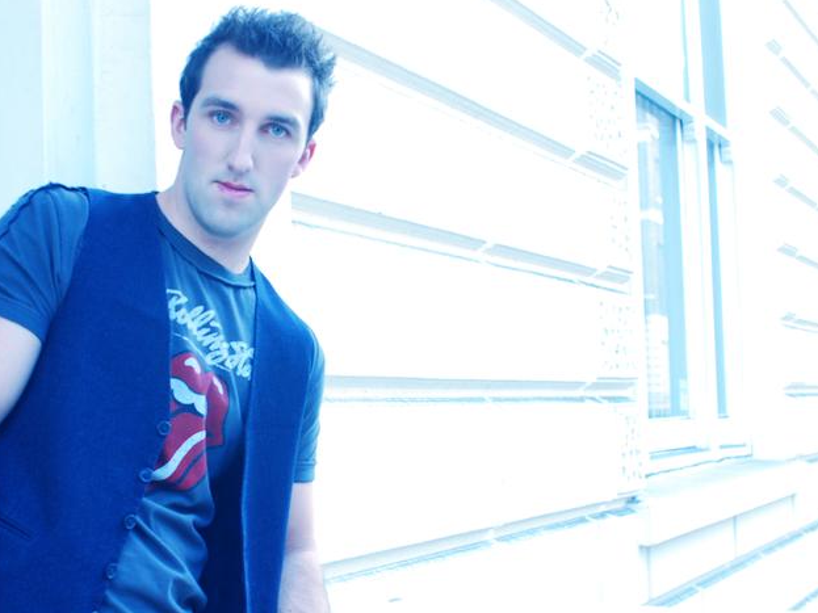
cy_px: 345
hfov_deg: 30.6
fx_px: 1488
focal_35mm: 63
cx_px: 302
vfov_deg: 23.3
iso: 500
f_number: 4.5
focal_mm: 34
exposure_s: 1/80
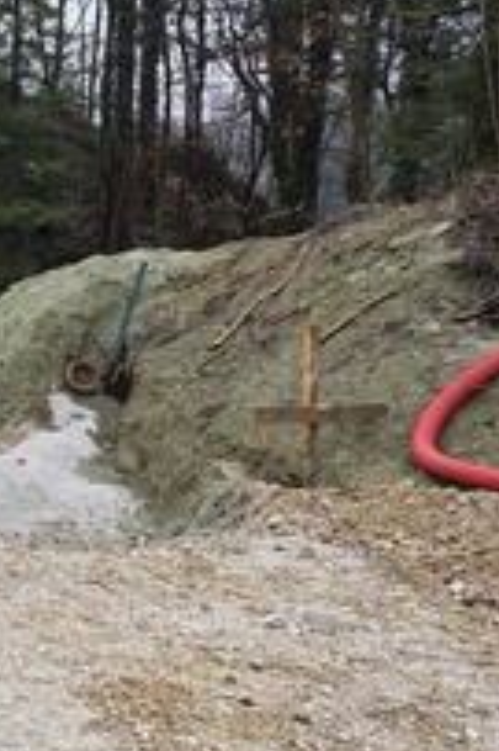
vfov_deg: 37.4
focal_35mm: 53
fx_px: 1104
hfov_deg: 21.2
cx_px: -262
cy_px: 300
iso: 32
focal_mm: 6.3
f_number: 1.7
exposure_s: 1/180
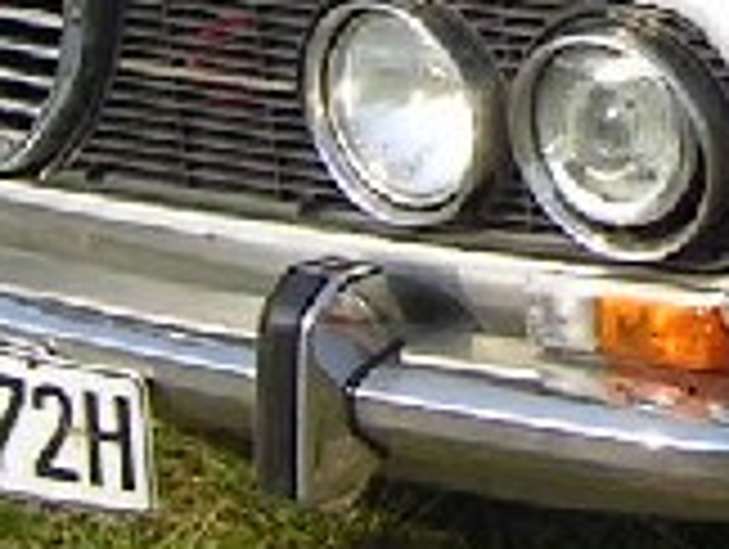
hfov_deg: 8.5
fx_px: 4788
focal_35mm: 227
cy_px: -225
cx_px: 1053
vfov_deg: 6.5
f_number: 4.8
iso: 50
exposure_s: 1/243
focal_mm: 5.6
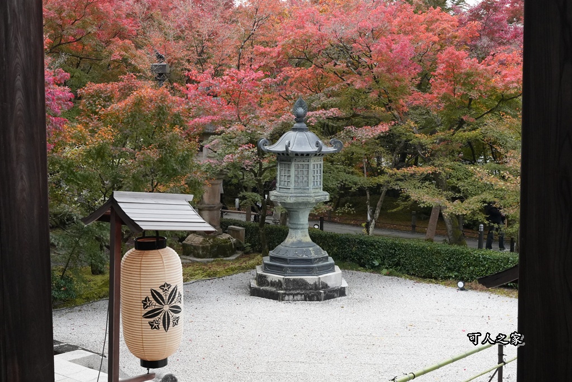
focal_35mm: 57
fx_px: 906
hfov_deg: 35.0
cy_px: 191
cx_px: 286
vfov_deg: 23.8
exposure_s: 1/640
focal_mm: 38
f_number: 8
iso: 2500
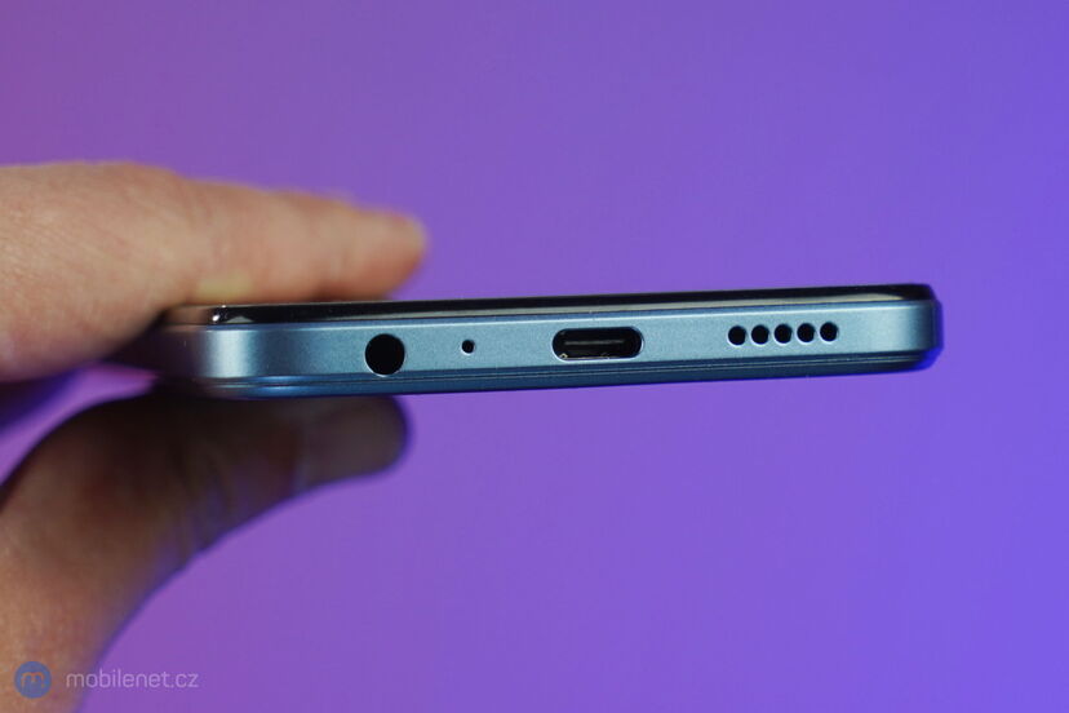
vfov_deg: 19.5
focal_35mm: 70
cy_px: 356
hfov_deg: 28.8
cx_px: 534
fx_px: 2078
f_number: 6.3
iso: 400
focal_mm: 70
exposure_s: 1/125
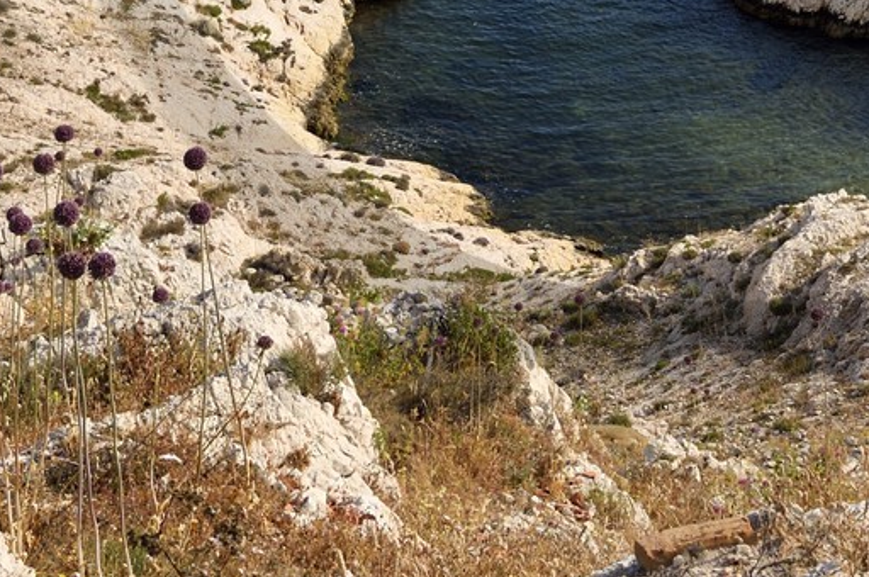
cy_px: -321
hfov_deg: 20.2
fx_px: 2411
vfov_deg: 12.8
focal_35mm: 100
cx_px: 713
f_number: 13
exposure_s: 1/250
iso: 200
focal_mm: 32
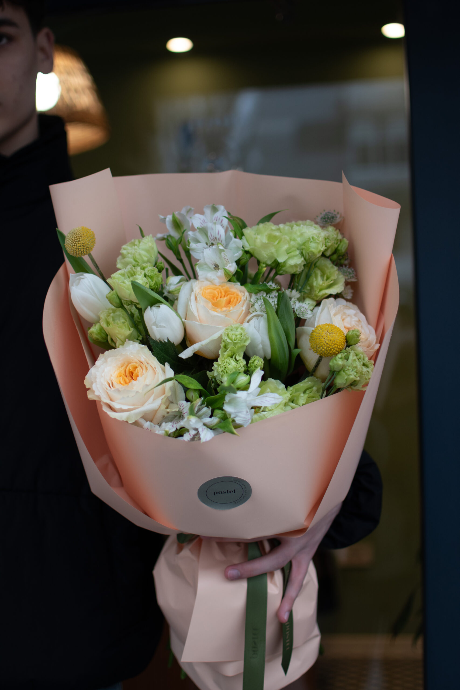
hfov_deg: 25.8
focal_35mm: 52
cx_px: 230
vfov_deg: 37.8
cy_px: 345
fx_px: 1006
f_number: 1.8
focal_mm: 35
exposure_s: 1/320
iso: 160
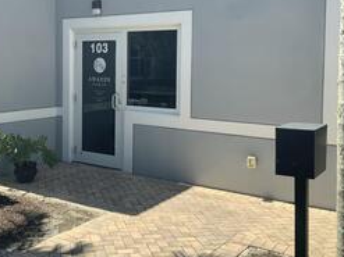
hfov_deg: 39.7
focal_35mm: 47
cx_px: 103
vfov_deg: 30.6
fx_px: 467
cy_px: 88
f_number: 1.8
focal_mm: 3
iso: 16
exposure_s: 1/1377
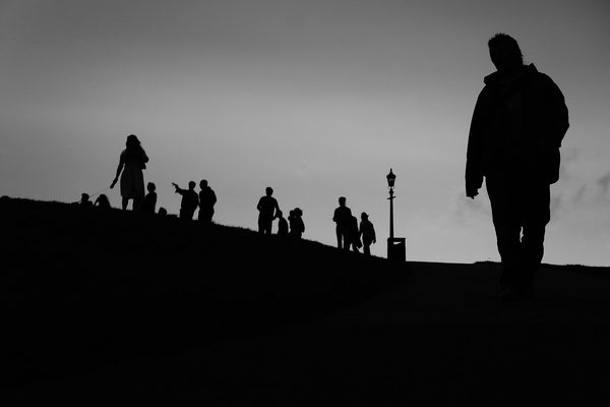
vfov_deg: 18.9
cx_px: 305
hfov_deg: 28.1
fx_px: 1220
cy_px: 204
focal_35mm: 72
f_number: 5
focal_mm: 48
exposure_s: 1/80
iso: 250
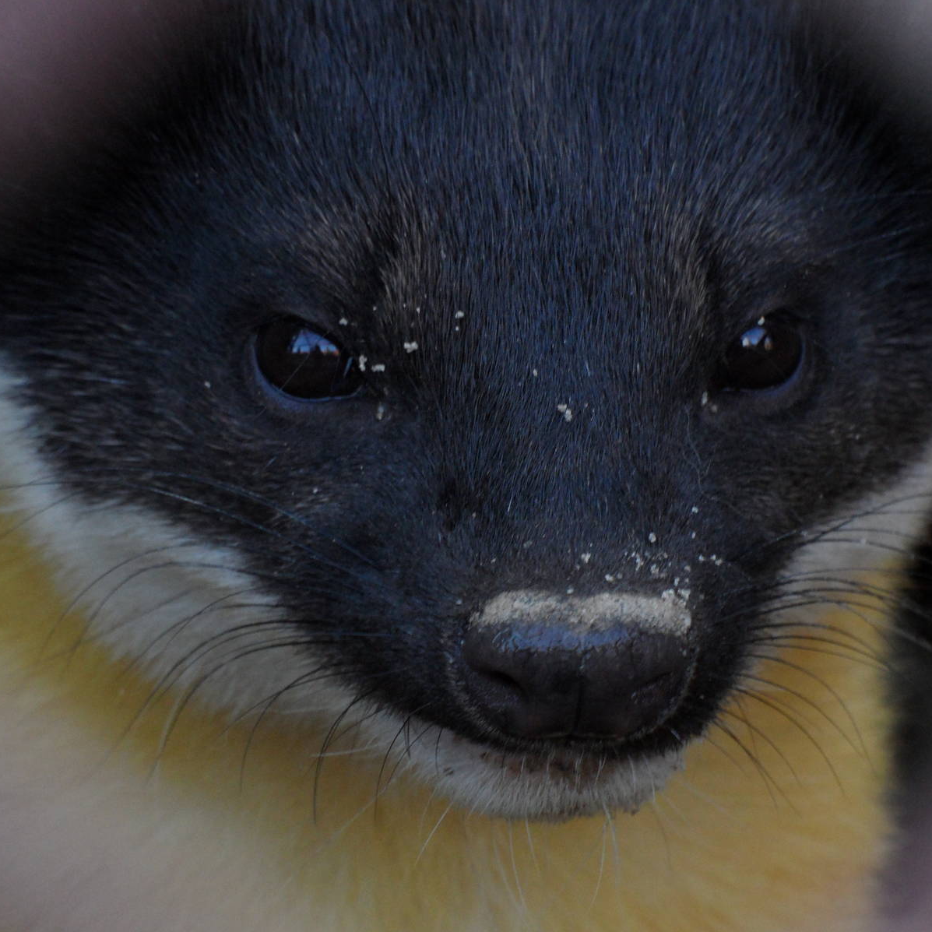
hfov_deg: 5.5
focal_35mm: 319
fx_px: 9717
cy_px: 466
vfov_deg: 5.5
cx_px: 553
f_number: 5.6
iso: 200
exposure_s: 1/45
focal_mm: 44.4
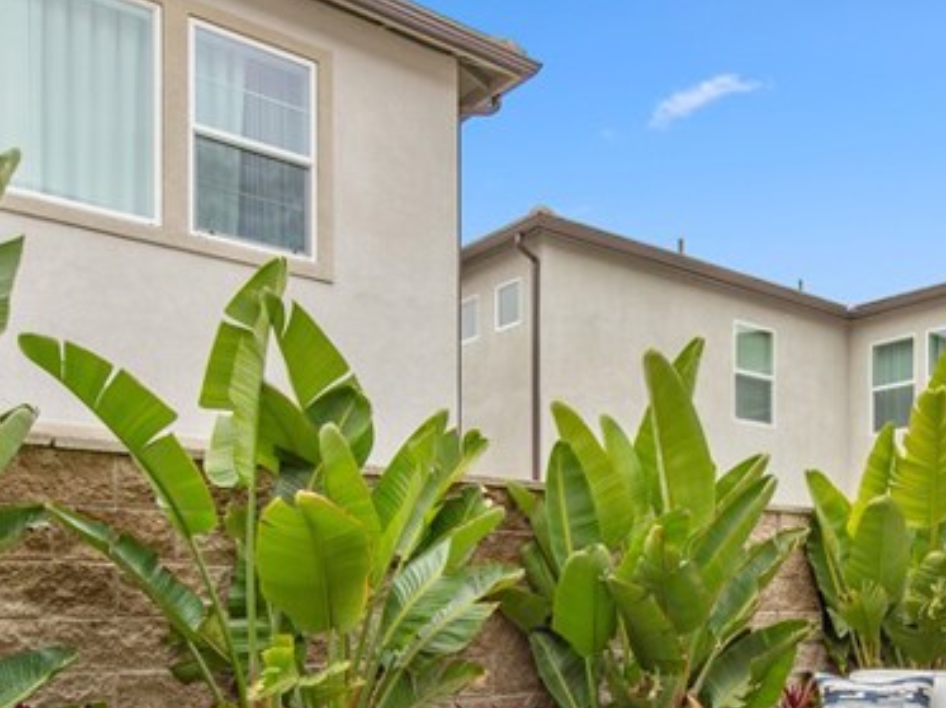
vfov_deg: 36.3
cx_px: 690
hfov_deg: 48.6
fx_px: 1010
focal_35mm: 37
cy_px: 633
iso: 200
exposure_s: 1/250
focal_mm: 14
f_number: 8
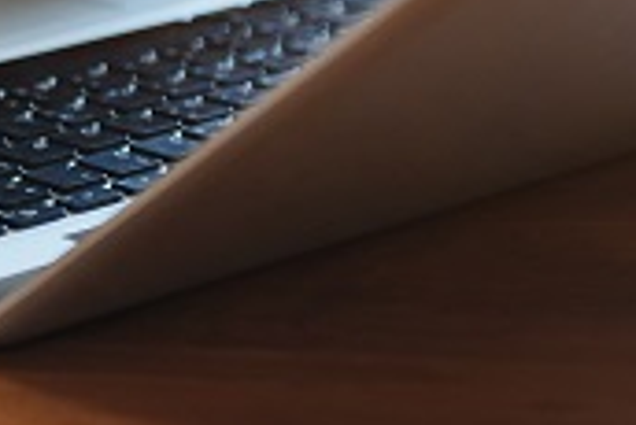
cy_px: 74
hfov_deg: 8.2
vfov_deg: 5.6
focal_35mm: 244
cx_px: -422
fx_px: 4314
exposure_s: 1/100
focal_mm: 70
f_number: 2.8
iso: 400
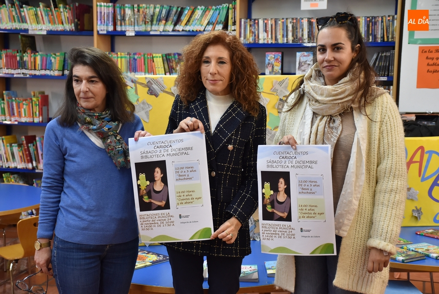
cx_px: 220
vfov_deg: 21.6
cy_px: 147
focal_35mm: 63
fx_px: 769
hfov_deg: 31.9
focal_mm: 42
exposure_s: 1/60
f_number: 4.5
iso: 560
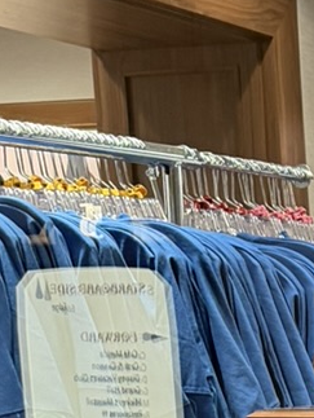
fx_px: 1835
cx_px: 718
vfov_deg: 12.2
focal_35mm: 152
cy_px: 692
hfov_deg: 9.0
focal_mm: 6.76
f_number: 1.78
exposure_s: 1/60
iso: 320
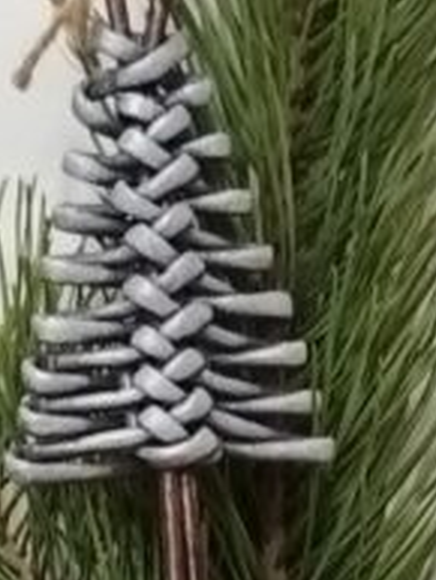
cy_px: 1366
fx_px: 3087
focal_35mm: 184
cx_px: 472
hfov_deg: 8.0
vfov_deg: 9.6
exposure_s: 1/33.3
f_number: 1.9
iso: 1054
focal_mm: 4.95
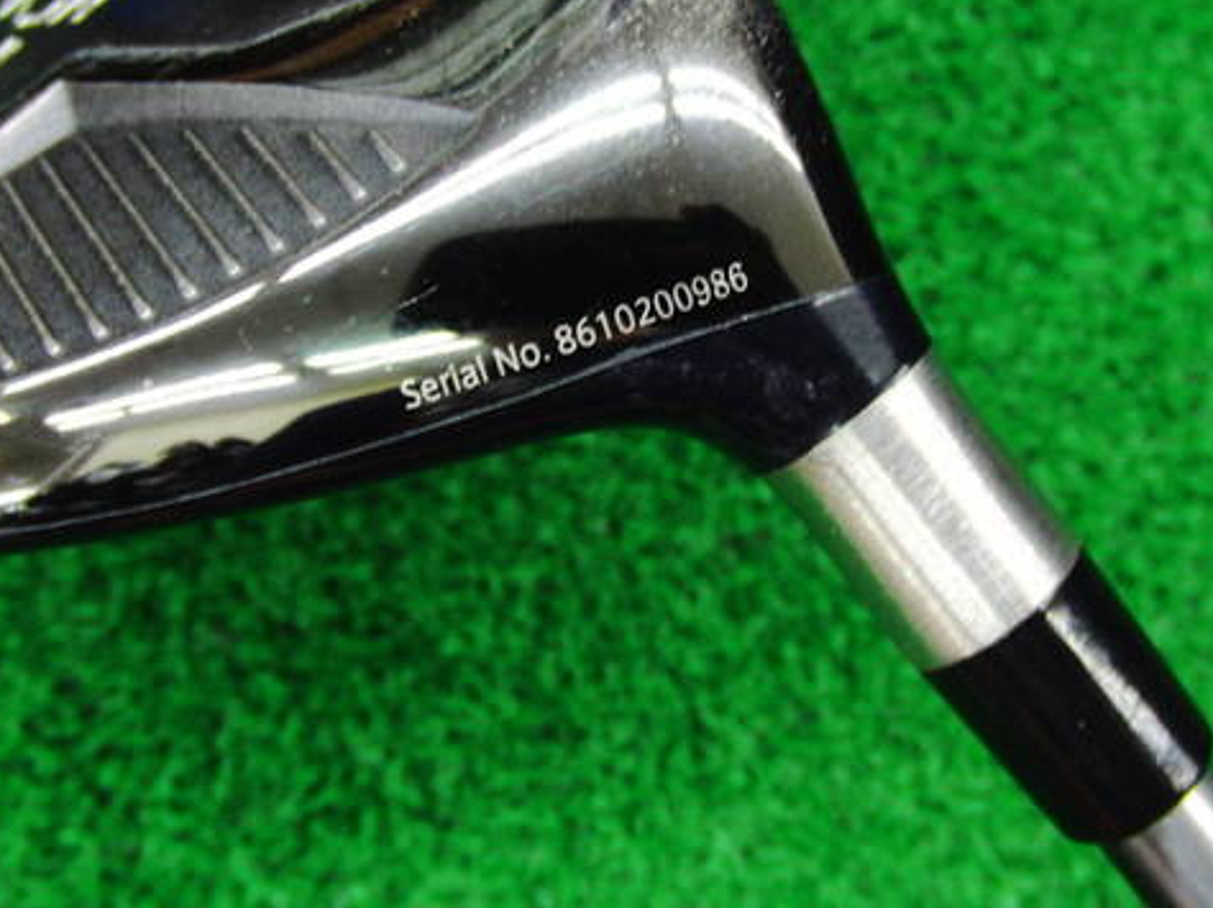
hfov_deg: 38.1
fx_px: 1751
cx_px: 706
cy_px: 356
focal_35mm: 50
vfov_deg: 29.0
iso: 400
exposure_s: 1/25
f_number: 3.6
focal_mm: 6.42
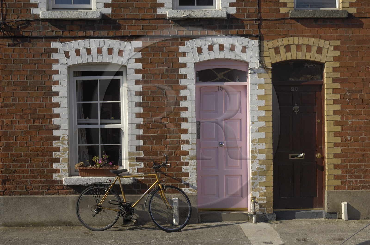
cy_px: 122
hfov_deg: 35.1
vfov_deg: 23.7
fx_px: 585
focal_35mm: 57
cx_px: 185
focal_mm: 38
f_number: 13
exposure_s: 1/160
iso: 100
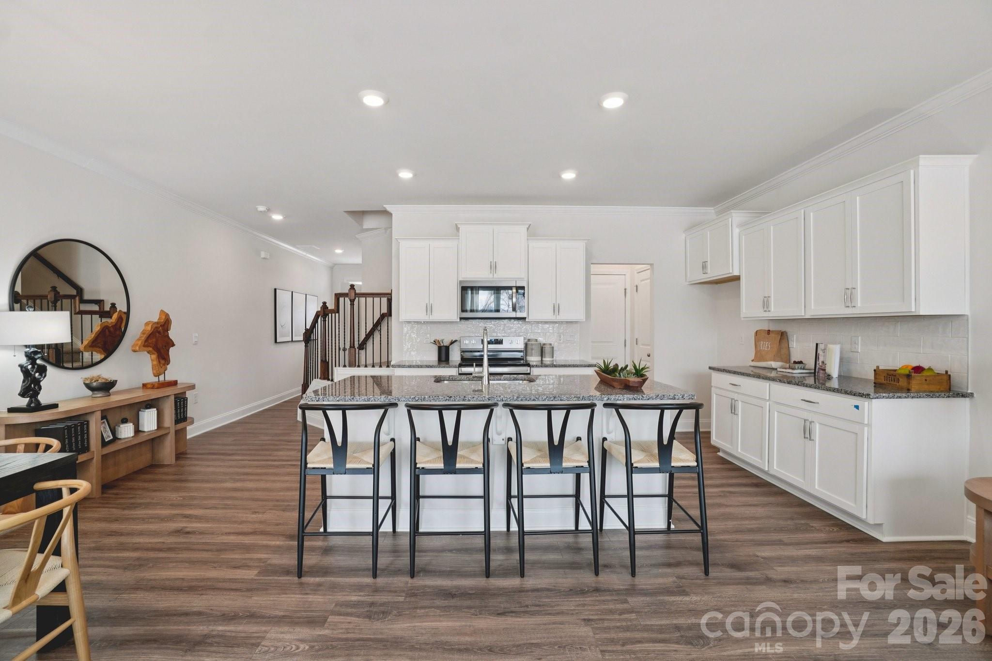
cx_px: 496
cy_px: 330
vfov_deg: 77.3
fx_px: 413
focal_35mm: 15
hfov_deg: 100.4
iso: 400
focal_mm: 10
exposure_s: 1/30
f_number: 8
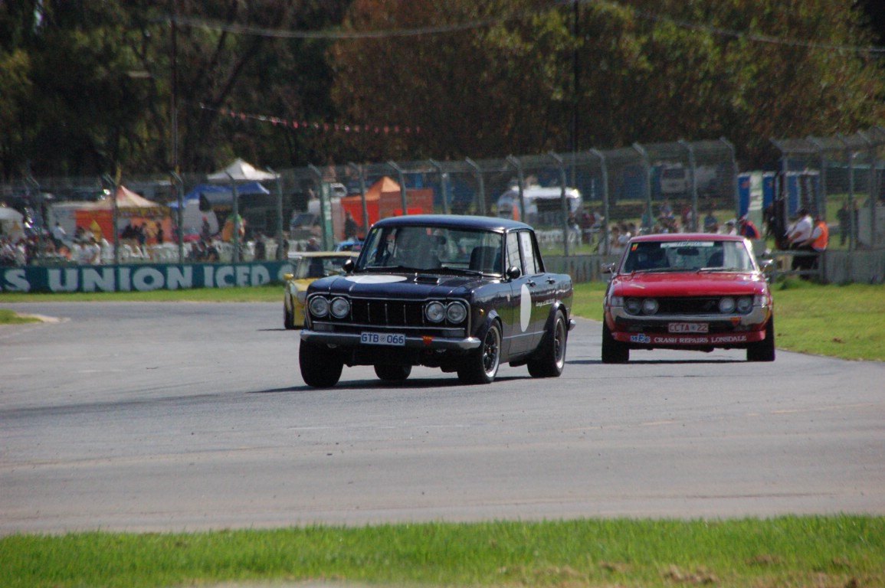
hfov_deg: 5.5
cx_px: 442
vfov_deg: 3.7
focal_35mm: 375
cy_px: 294
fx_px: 9211
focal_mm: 250
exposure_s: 1/4000
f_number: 10
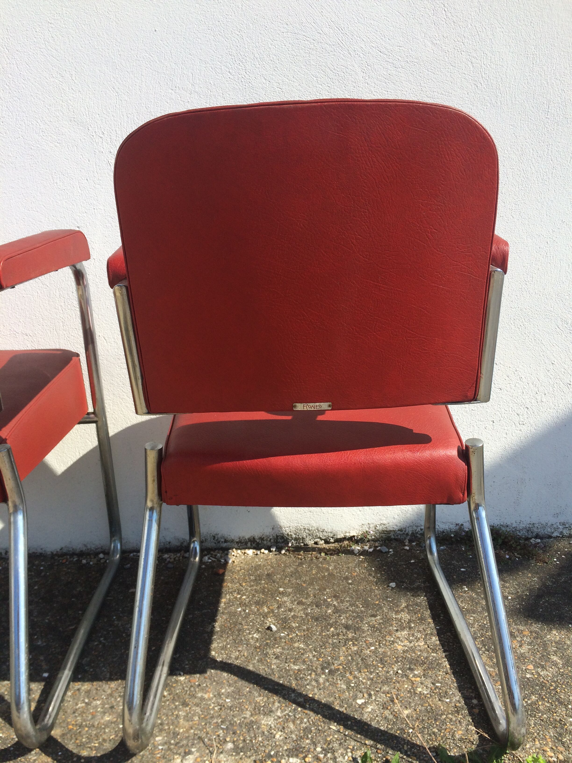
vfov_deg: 61.7
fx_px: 639
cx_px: 286
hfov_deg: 48.2
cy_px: 382
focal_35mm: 29
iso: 32
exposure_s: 1/2283
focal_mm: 4.15
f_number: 2.2
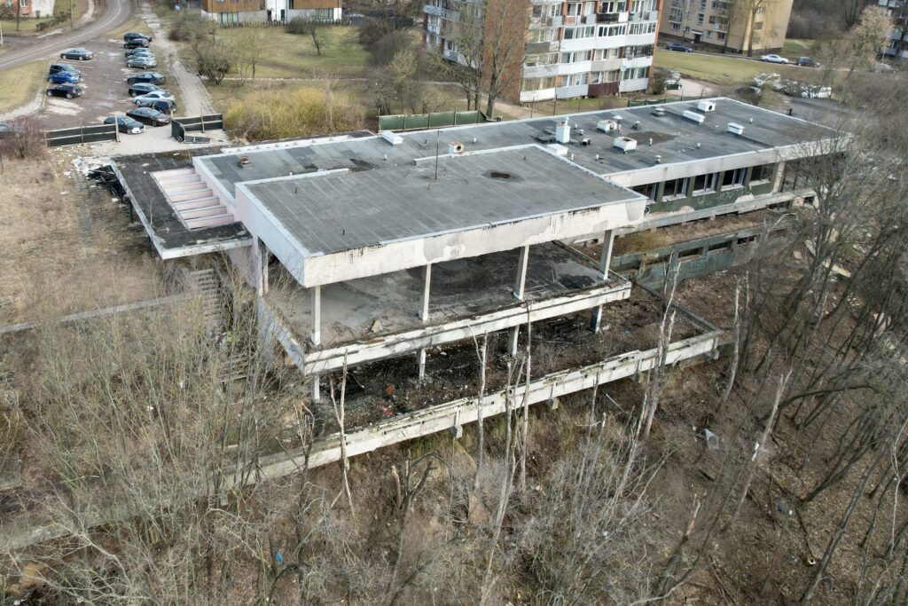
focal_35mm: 22
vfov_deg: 57.2
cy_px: 303
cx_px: 454
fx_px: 555
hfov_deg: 78.6
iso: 200
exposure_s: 1/500
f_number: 2.8
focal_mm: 8.38
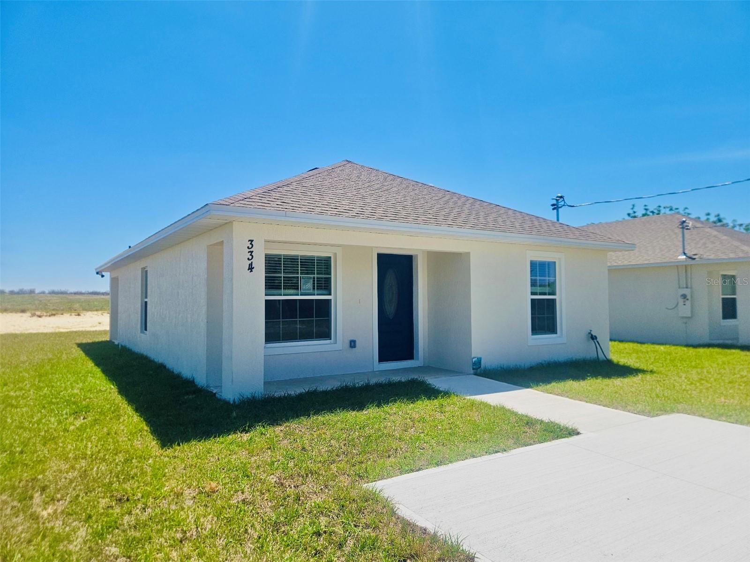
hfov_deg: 73.9
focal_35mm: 23
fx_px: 498
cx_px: 375
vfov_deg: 58.9
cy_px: 281
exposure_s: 1/2500
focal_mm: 5.4
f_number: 1.8
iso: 50
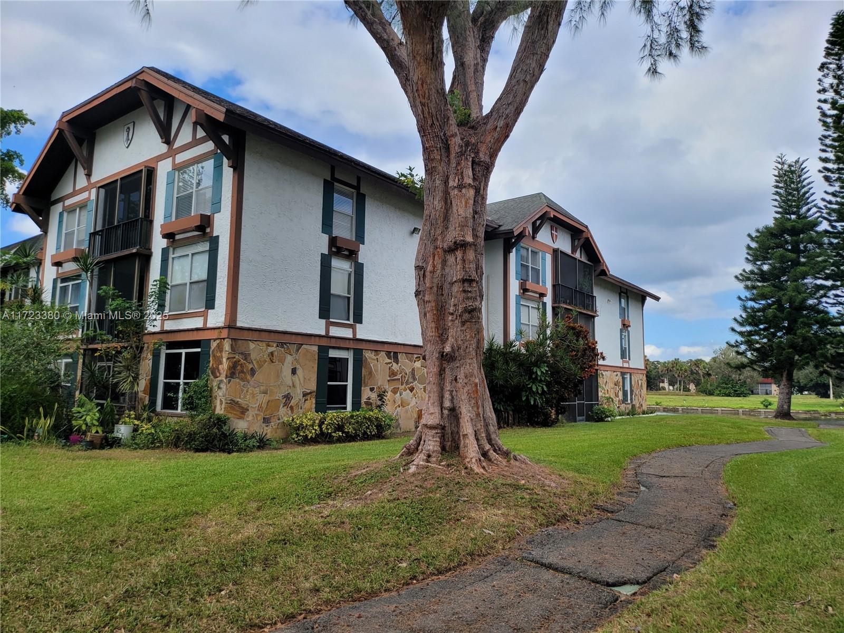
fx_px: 634
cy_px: 316
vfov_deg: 53.1
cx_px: 422
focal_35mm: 26
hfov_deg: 67.3
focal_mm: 5
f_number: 1.8
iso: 40
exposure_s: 1/2060
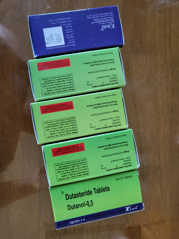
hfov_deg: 53.0
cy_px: 120
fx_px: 180
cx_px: 90
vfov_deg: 67.4
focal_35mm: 26
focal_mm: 4.25
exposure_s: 1/40
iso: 500
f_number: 1.8
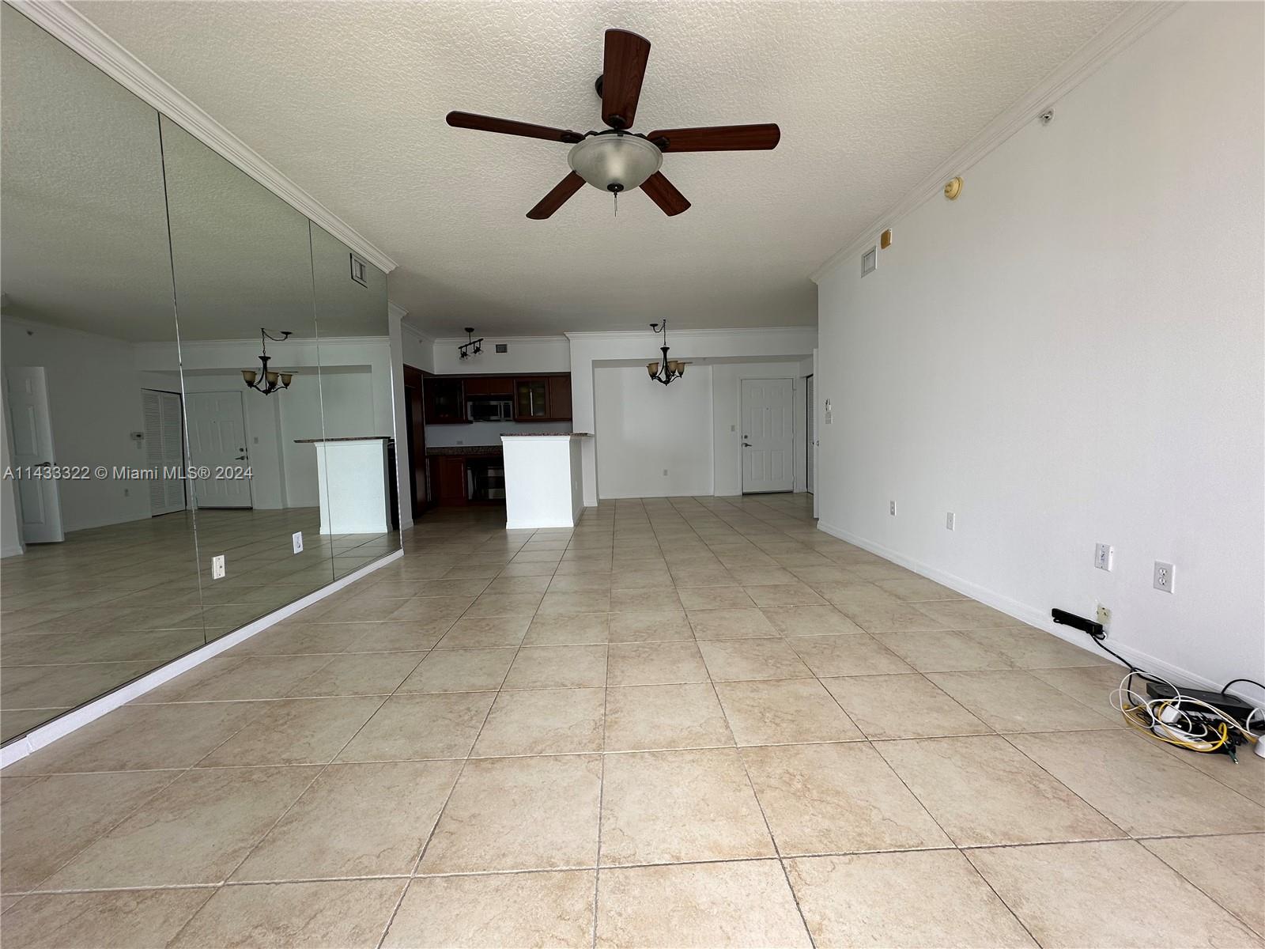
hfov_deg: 102.1
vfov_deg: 85.7
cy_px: 474
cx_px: 632
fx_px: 512
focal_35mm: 14
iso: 40
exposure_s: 1/99
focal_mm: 2.22
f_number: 2.2
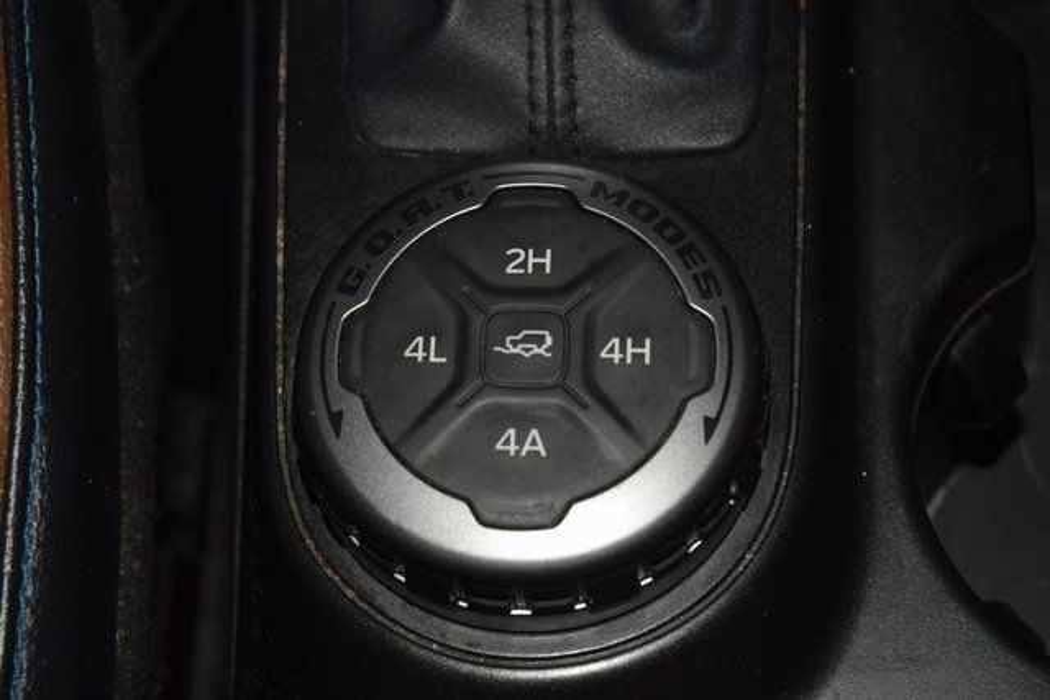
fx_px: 3063
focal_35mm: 105
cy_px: 350
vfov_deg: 13.0
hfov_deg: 19.5
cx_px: 525
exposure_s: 1/125
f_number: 8
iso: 100
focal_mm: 70
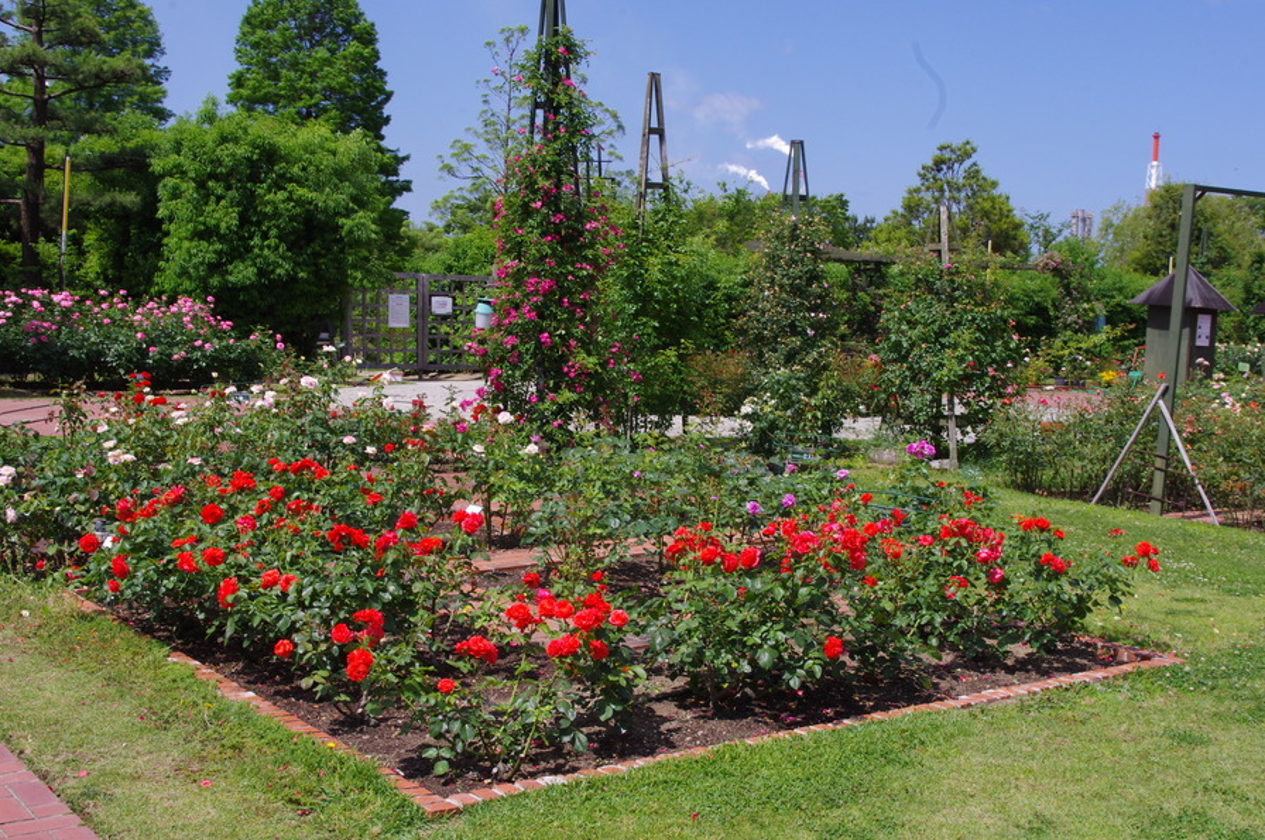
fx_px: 1474
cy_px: 420
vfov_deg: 31.8
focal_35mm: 42
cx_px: 632
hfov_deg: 46.5
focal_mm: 28.13
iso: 200
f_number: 11
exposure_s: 1/160
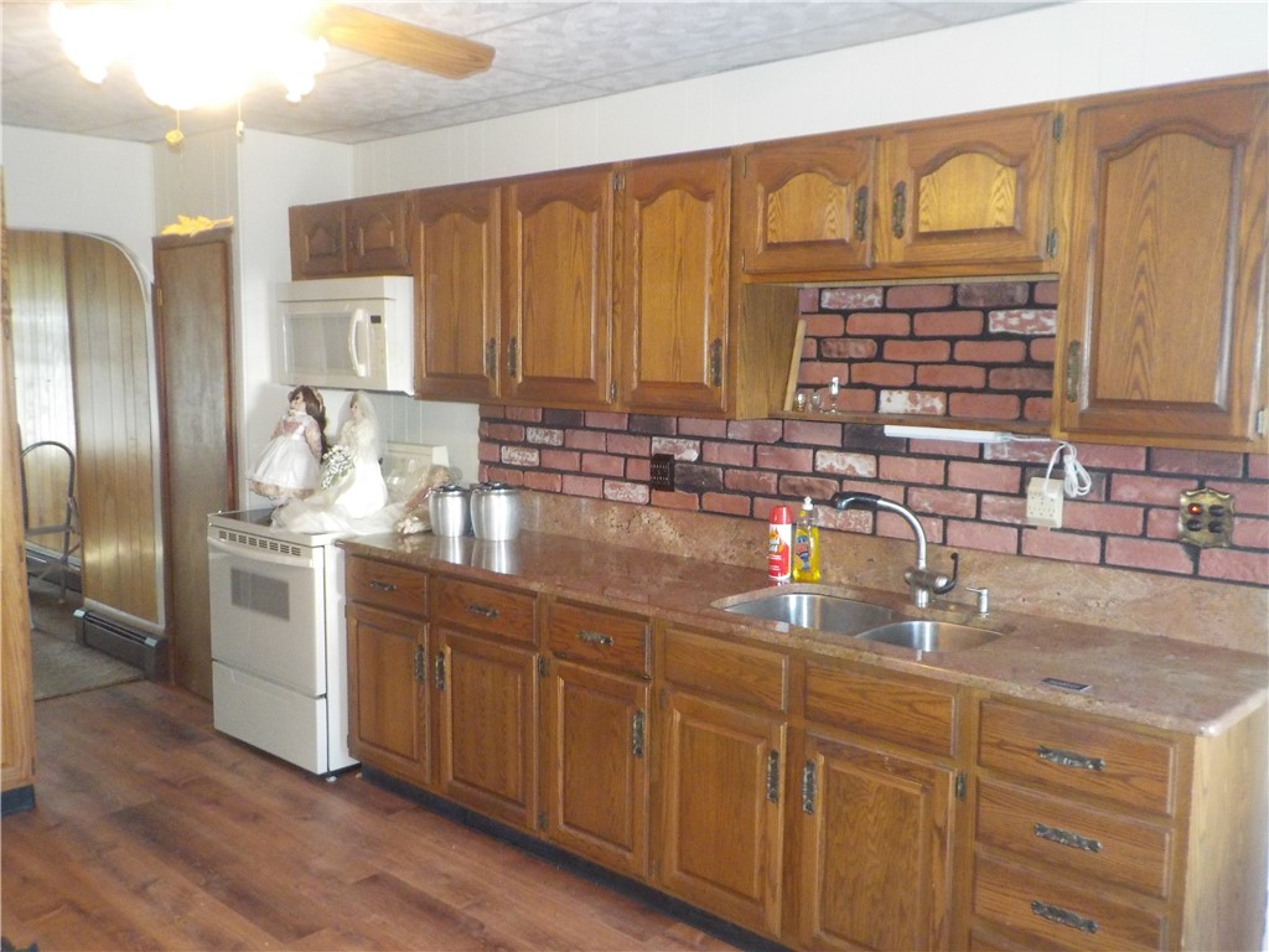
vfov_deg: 46.8
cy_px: 476
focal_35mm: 30
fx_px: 1100
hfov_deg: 60.0
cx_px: 634
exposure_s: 1/30
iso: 450
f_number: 3.3
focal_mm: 4.1
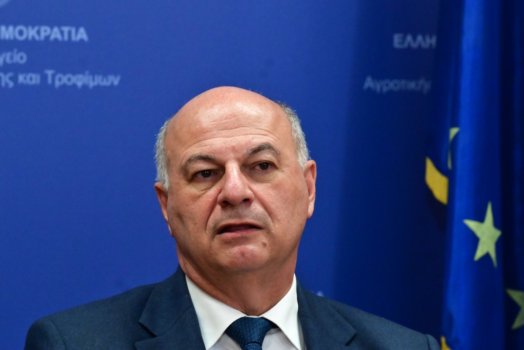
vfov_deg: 4.6
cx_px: 262
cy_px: 175
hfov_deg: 6.9
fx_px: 4366
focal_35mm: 300
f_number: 6.3
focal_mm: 200
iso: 8000
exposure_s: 1/250
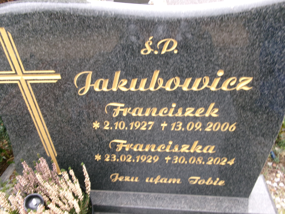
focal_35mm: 28
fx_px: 231
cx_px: 142
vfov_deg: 49.7
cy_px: 107
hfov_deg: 63.4
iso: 100
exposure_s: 1/50
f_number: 3.9
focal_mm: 5.1
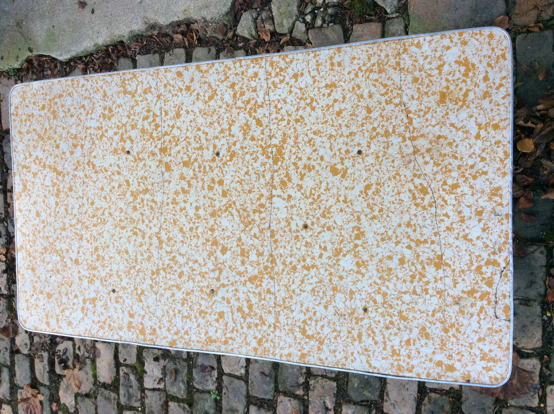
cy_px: 207
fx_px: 511
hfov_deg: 56.9
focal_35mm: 32
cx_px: 277
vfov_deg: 44.1
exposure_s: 1/100
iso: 64
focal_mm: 3.3
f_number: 2.4
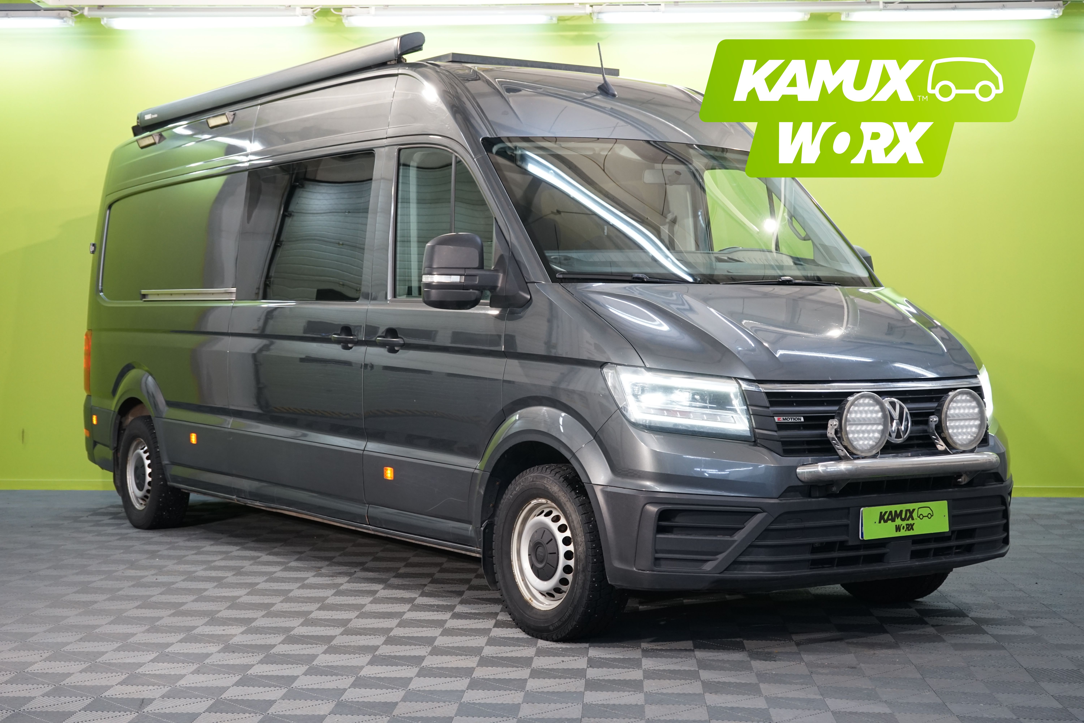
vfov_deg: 24.6
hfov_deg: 36.2
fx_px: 1656
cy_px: 362
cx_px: 542
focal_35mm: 55
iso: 1000
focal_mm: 55
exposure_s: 1/15
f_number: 8
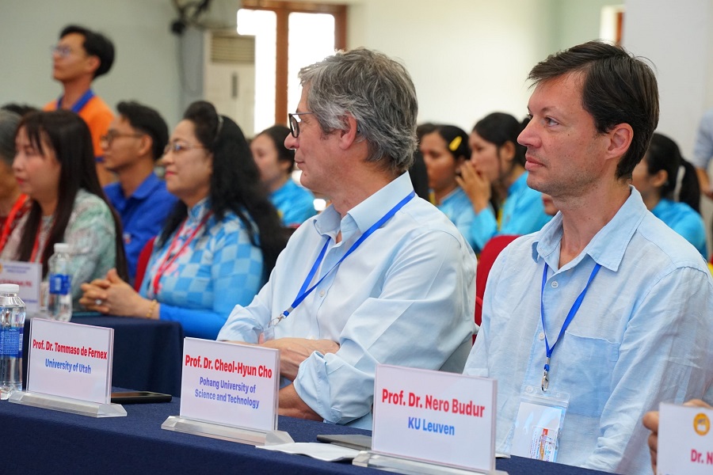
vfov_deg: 10.8
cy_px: 238
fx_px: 2515
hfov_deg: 16.1
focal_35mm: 127
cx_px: 356
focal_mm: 127
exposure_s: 1/100
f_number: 8
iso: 2500
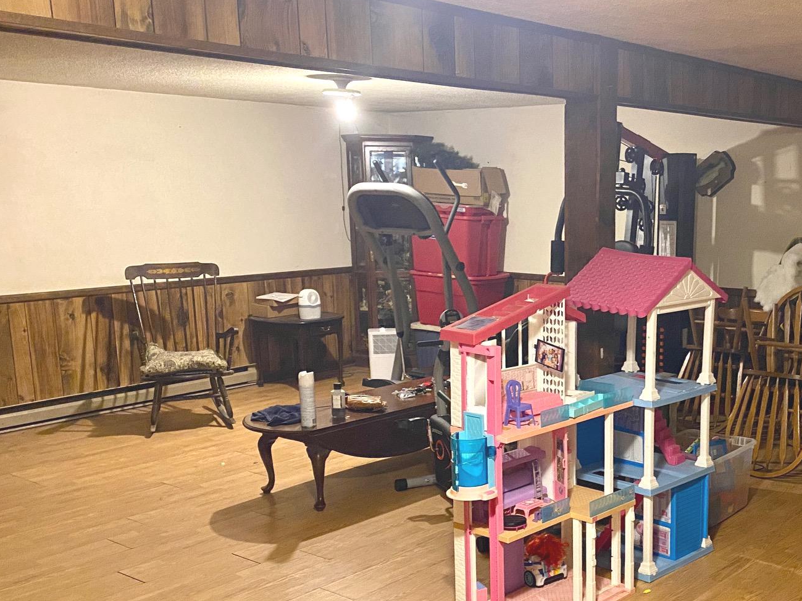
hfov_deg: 44.6
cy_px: 380
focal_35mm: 41
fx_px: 950
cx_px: 580
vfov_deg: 34.9
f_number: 1.8
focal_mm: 4.25
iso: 640
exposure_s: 1/30
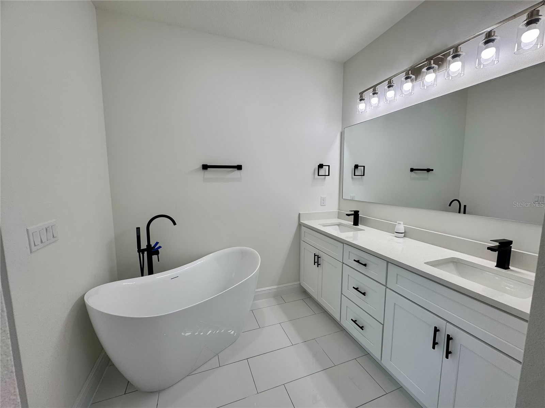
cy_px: 204
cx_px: 272
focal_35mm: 14
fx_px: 220
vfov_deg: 85.7
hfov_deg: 102.1
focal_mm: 2.22
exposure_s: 1/135
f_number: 2.2
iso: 40
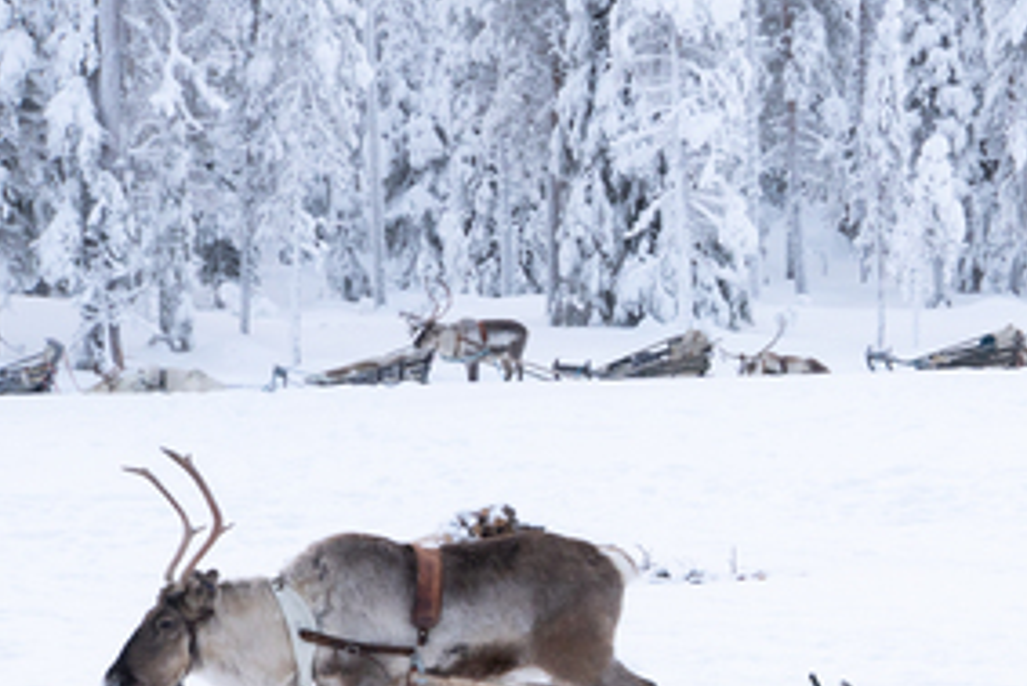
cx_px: 802
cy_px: 539
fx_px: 4105
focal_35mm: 144
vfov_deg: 9.5
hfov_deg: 14.2
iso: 2000
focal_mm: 59
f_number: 11
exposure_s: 1/200
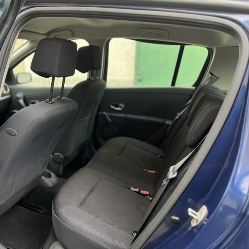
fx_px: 252
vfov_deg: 52.5
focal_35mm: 31
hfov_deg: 51.8
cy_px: 124
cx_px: 89
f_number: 1.5
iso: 64
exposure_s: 1/135
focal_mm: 5.7
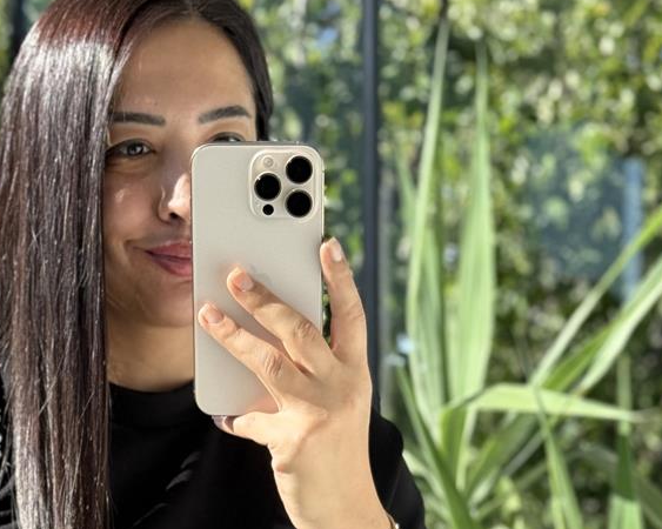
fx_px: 2174
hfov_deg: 17.2
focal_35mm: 111
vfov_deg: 13.4
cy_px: 689
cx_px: 194
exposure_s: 1/615
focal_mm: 6.76
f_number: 1.78
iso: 80
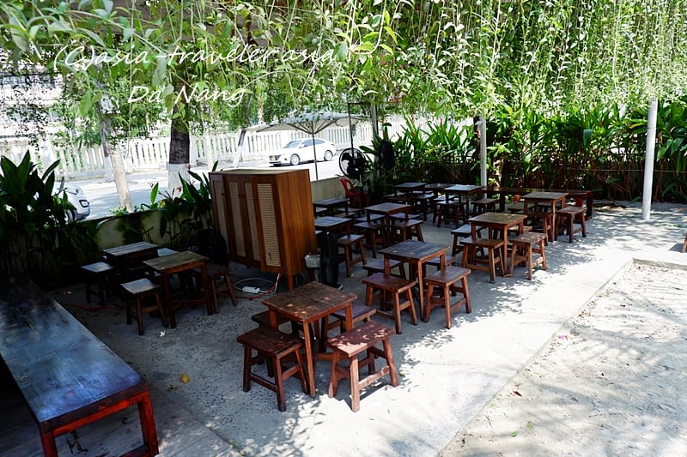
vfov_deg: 55.1
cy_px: 228
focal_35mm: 23
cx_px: 344
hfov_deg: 76.1
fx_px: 439
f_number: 7.1
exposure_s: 1/125
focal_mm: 15
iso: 200
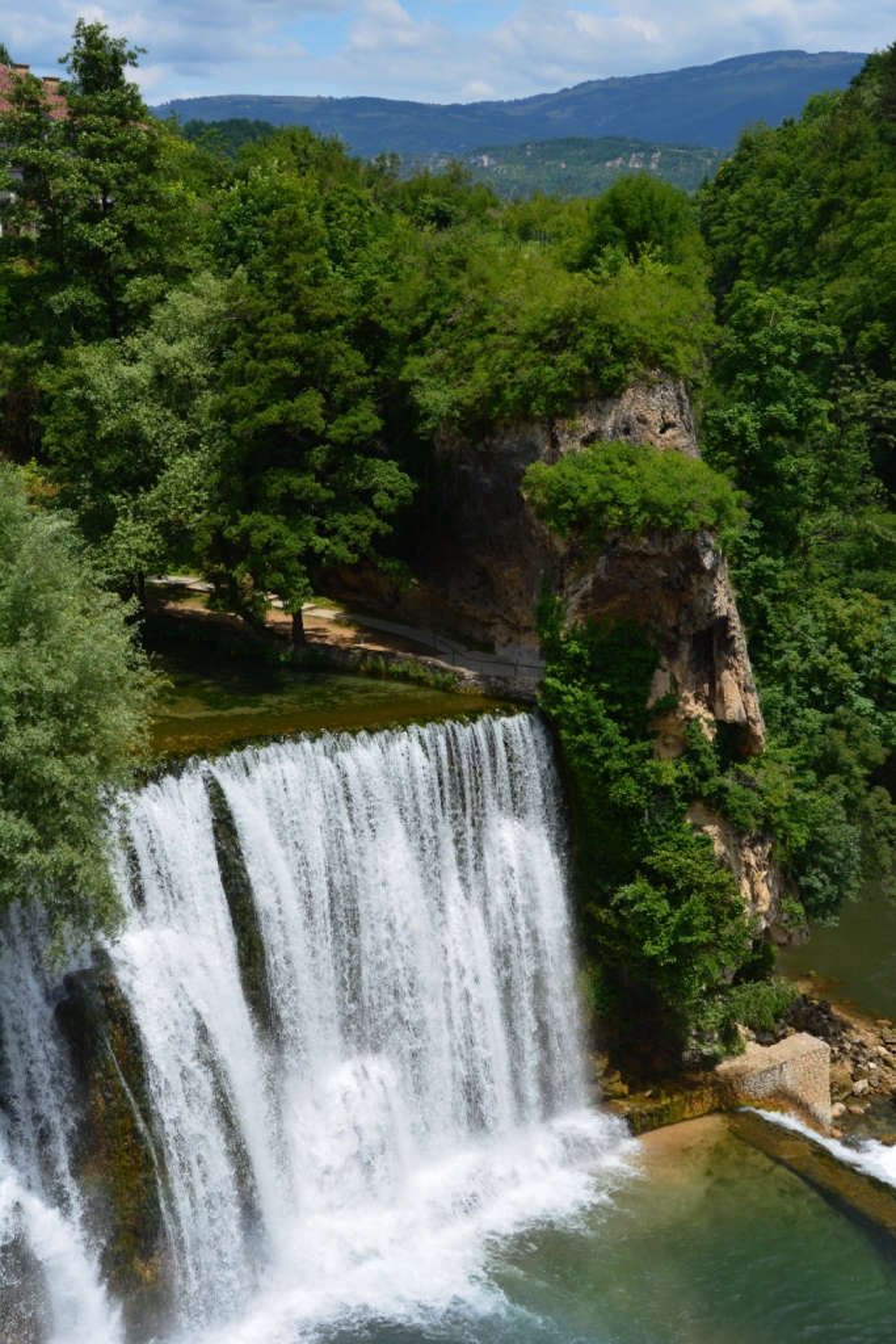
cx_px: 448
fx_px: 1791
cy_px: 672
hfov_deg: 28.1
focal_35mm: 48
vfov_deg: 41.1
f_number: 9
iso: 200
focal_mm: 32
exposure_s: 1/400
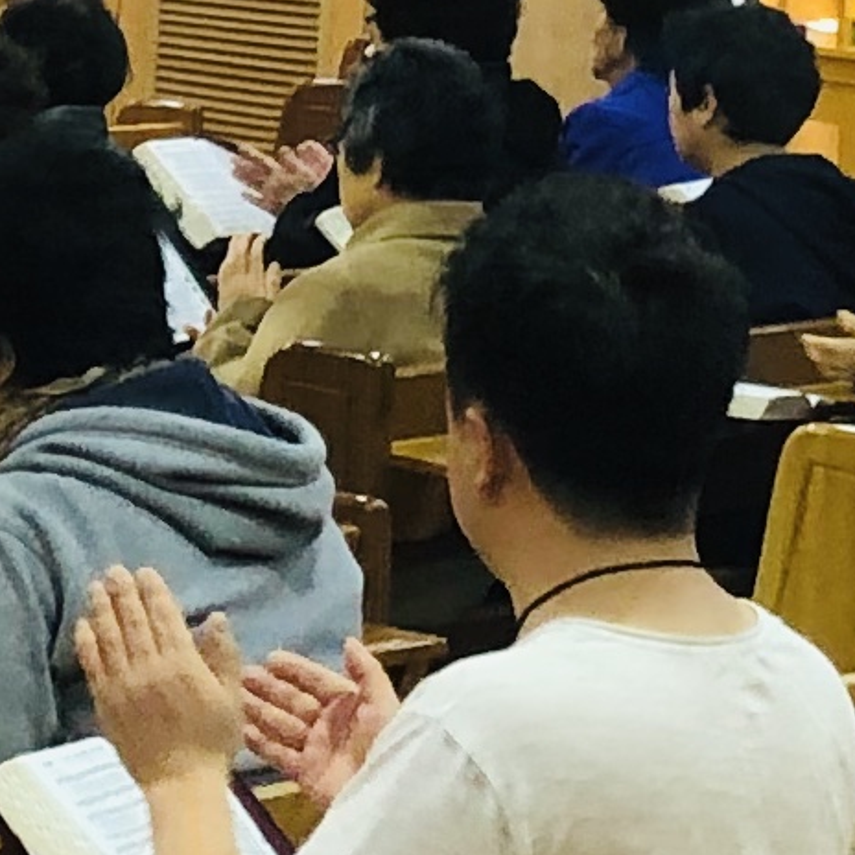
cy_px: -803
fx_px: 6008
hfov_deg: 8.1
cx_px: 146
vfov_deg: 7.8
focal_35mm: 215
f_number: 1.8
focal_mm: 3.99
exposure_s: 1/17
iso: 40
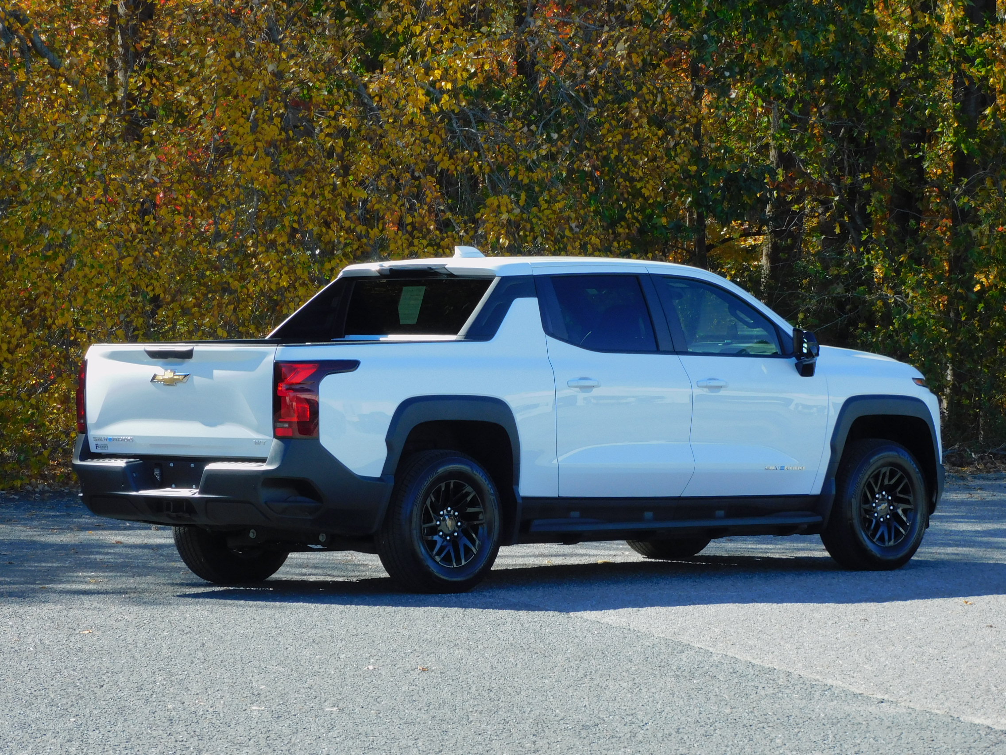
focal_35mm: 170
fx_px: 4940
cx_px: 503
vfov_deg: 8.7
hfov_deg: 11.6
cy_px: 378
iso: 125
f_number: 5.2
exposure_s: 1/250
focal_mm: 30.5
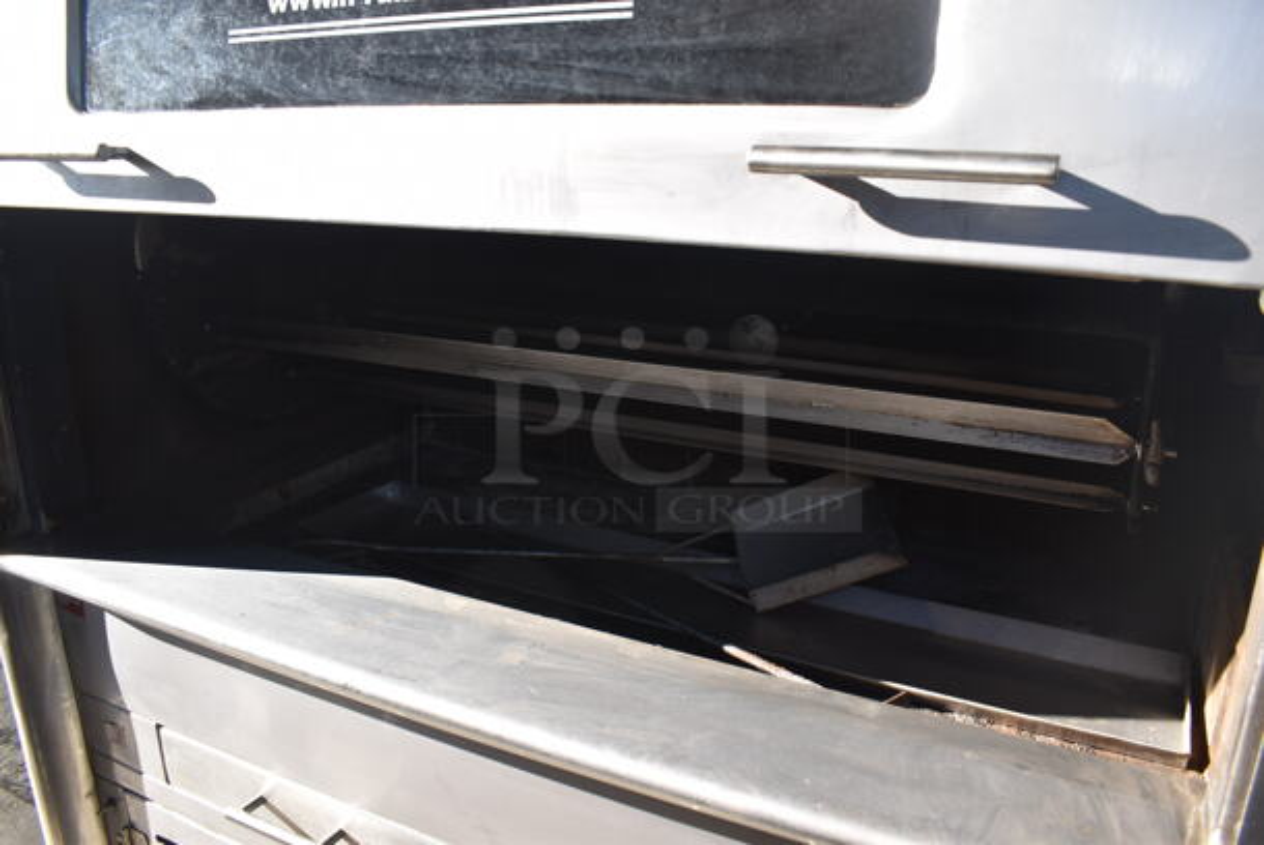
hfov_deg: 67.3
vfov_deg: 48.0
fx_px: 949
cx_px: 632
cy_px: 422
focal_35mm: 27
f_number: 5.6
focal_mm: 18
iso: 200
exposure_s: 1/160
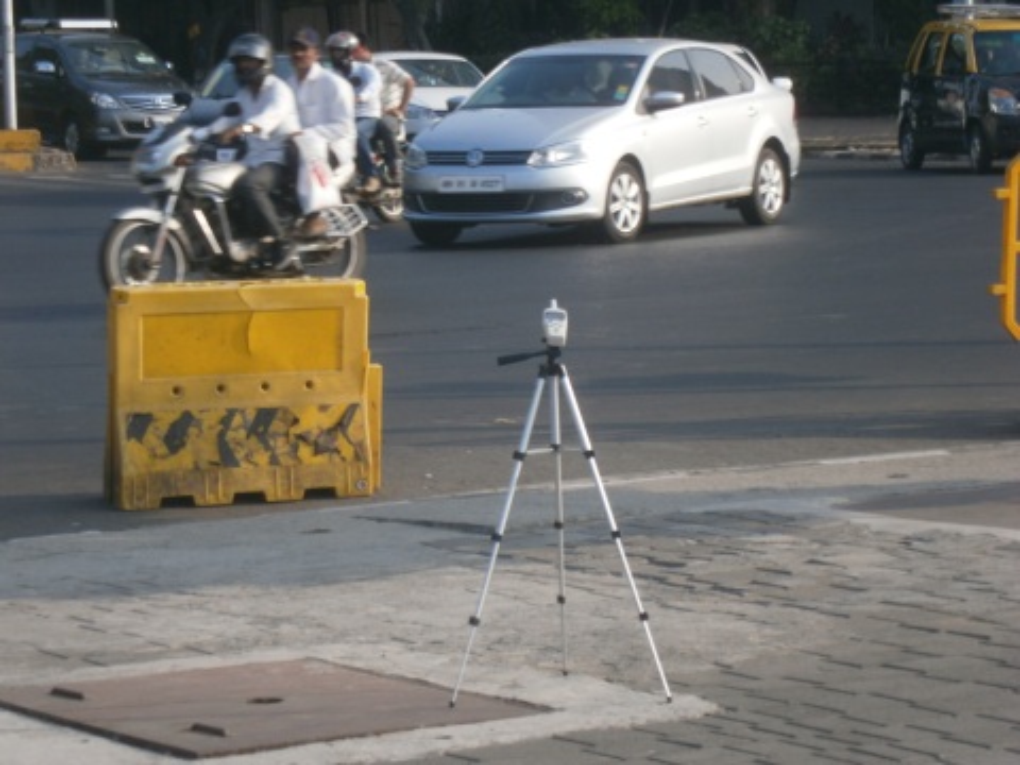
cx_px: 510
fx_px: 3831
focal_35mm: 130
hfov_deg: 15.2
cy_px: 382
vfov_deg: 11.4
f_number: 6.5
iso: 80
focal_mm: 23.5
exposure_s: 1/160
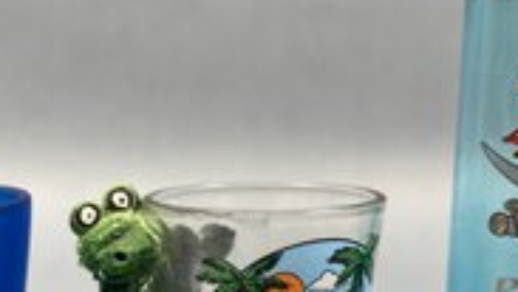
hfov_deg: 39.1
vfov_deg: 22.3
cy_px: 237
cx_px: 222
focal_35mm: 53
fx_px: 728
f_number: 1.5
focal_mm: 5.7
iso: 64
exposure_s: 1/120
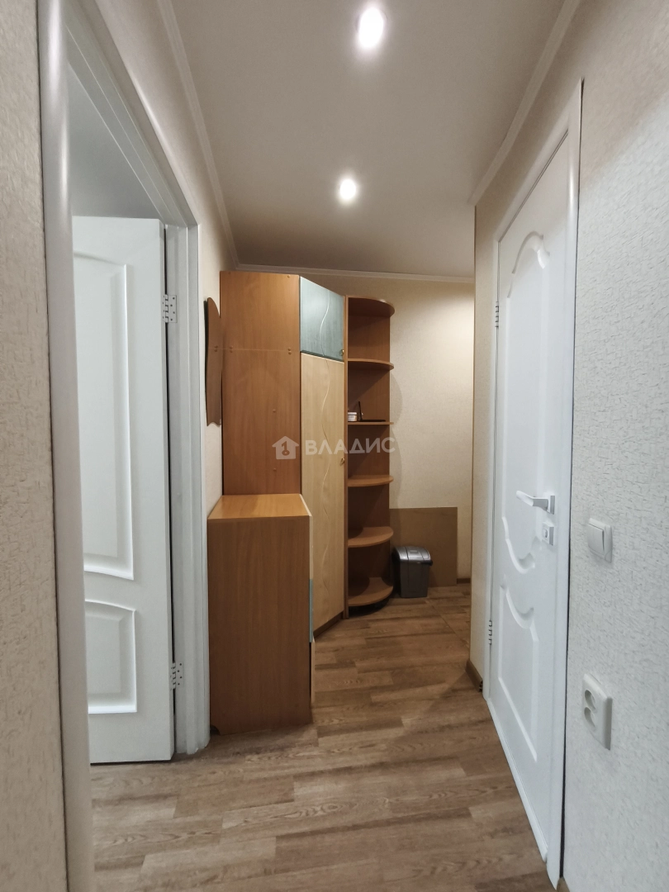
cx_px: 334
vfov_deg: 98.2
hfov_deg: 81.7
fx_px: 387
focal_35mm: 15
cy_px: 446
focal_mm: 1.91
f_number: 2.2
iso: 500
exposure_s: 1/33.3
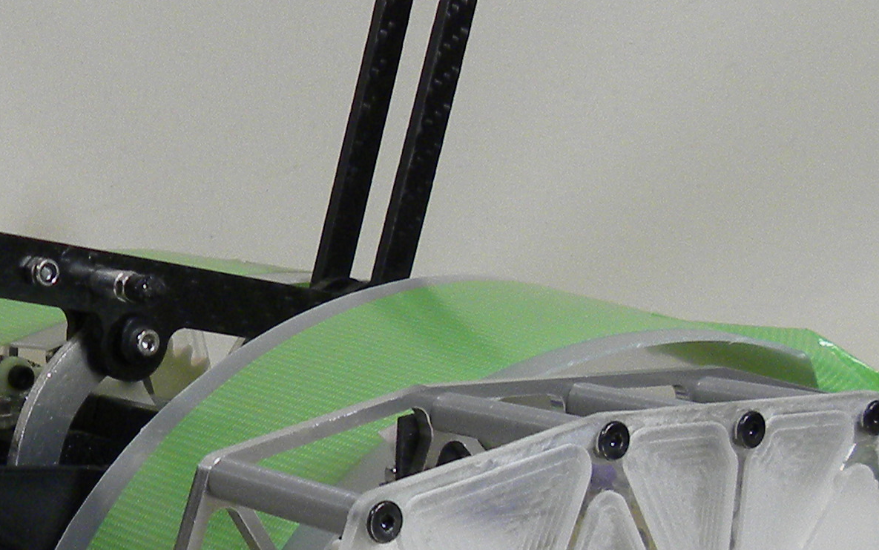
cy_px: 599
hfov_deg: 21.4
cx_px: -30
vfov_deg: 13.8
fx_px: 2228
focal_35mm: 93
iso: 134
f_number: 2.8
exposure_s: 1/61.7
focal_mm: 4.6
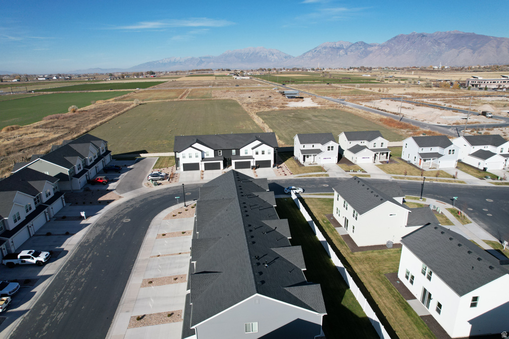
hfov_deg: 78.6
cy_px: 170
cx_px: 254
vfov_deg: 57.2
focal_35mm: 22
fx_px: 311
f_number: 2.8
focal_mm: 8.38
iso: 200
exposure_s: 1/3200
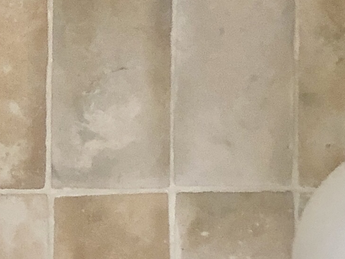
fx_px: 1535
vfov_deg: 9.5
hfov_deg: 12.6
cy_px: 304
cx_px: -52
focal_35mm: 154
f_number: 1.8
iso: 100
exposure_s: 1/17
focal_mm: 3.99
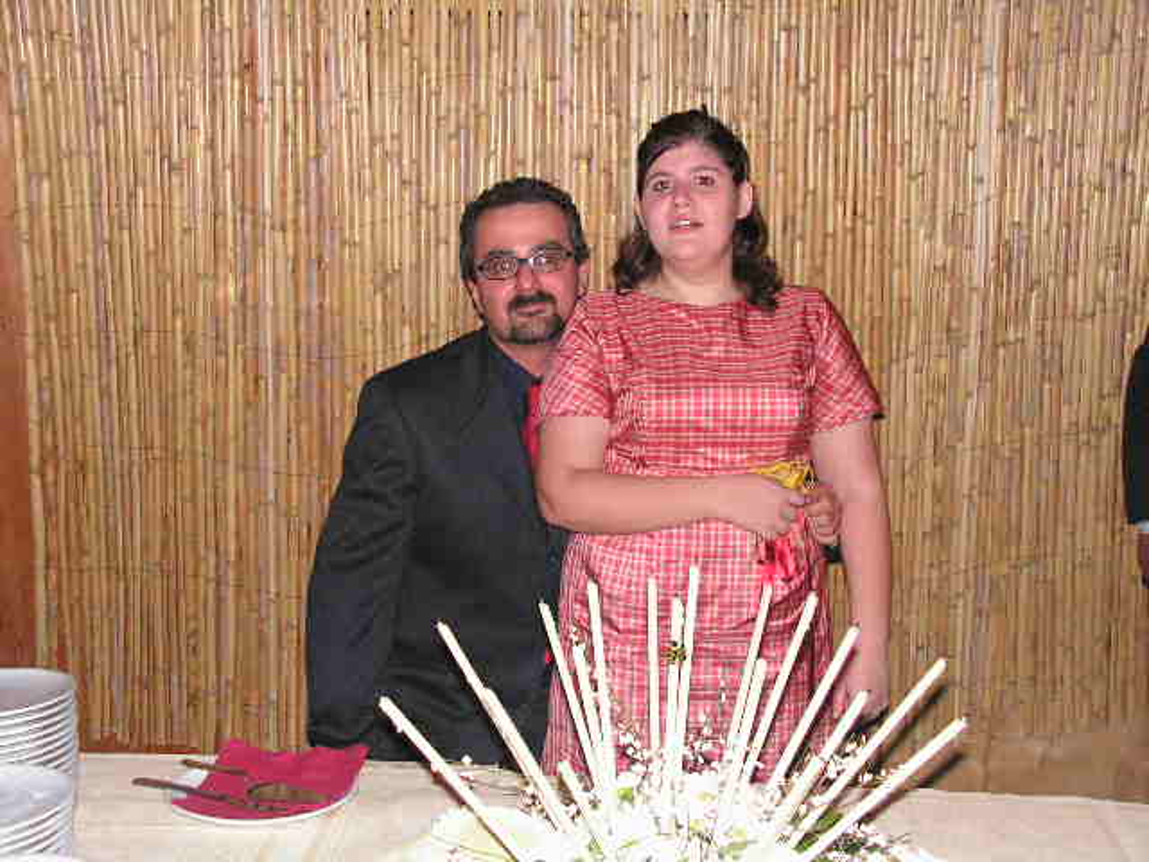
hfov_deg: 38.2
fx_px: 1660
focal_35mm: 50
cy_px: 431
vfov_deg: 29.1
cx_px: 574
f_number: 3.2
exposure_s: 1/40
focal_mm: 8.4
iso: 200
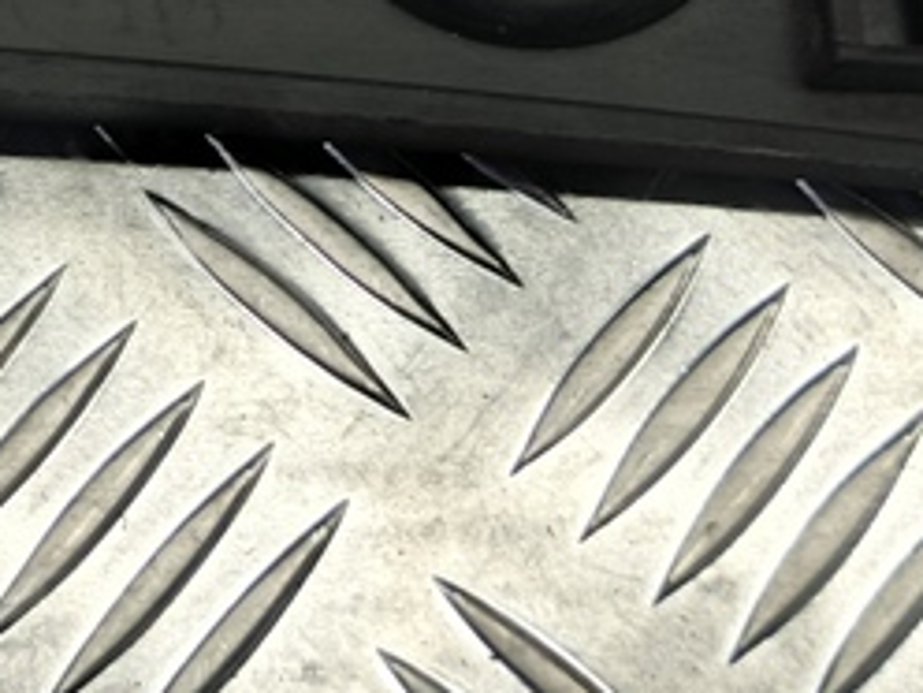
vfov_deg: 13.6
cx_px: 71
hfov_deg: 20.2
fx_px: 2533
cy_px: -641
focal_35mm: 95
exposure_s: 1/33.3
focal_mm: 4.11
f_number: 1.6
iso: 93
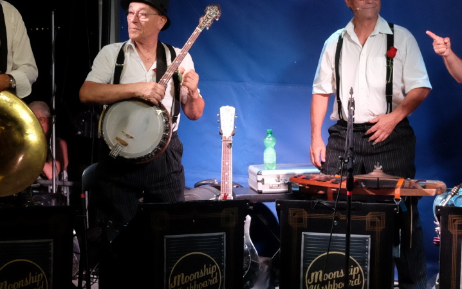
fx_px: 1373
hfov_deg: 19.1
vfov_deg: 12.0
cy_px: 102
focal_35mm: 109
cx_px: 203
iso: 3200
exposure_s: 1/320
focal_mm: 26.5
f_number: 3.6
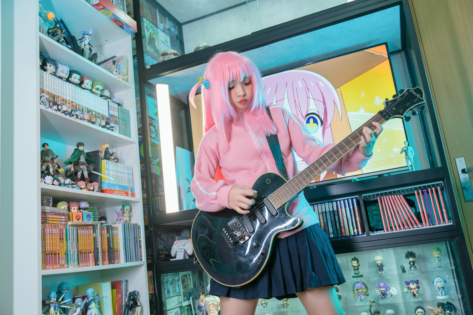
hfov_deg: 58.4
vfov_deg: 40.9
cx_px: 236
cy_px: 158
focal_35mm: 32
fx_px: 423
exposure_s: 1/100
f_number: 3.5
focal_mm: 32.2
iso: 800
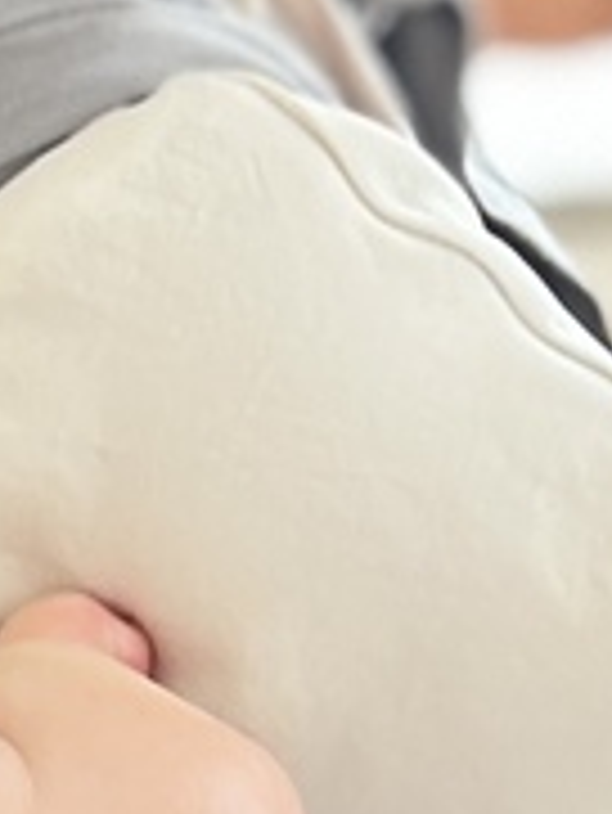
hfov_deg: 8.0
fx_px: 4332
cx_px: 22
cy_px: -76
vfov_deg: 10.6
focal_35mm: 184
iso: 160
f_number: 1.5
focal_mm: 5.7
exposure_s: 1/60
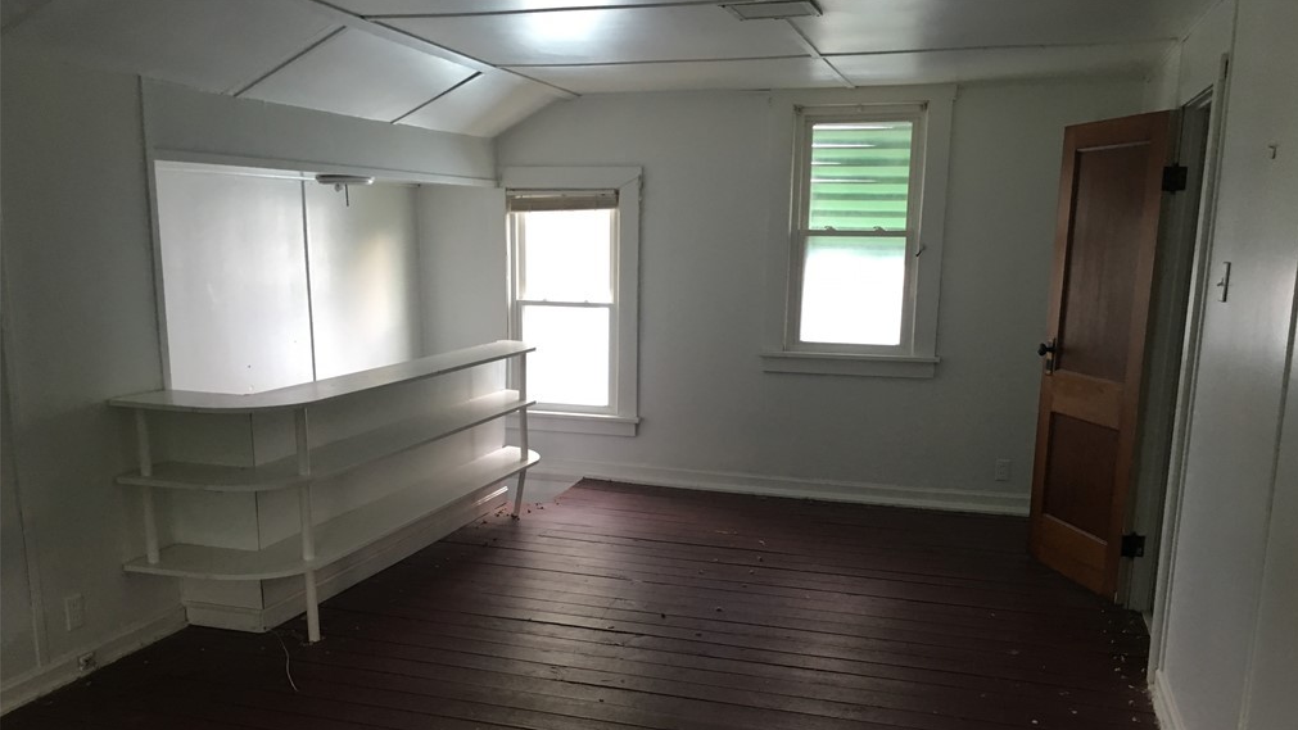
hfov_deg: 61.0
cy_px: 486
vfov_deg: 36.3
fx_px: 1102
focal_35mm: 32
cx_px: 656
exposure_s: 1/30
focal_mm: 4.15
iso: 80
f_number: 2.2
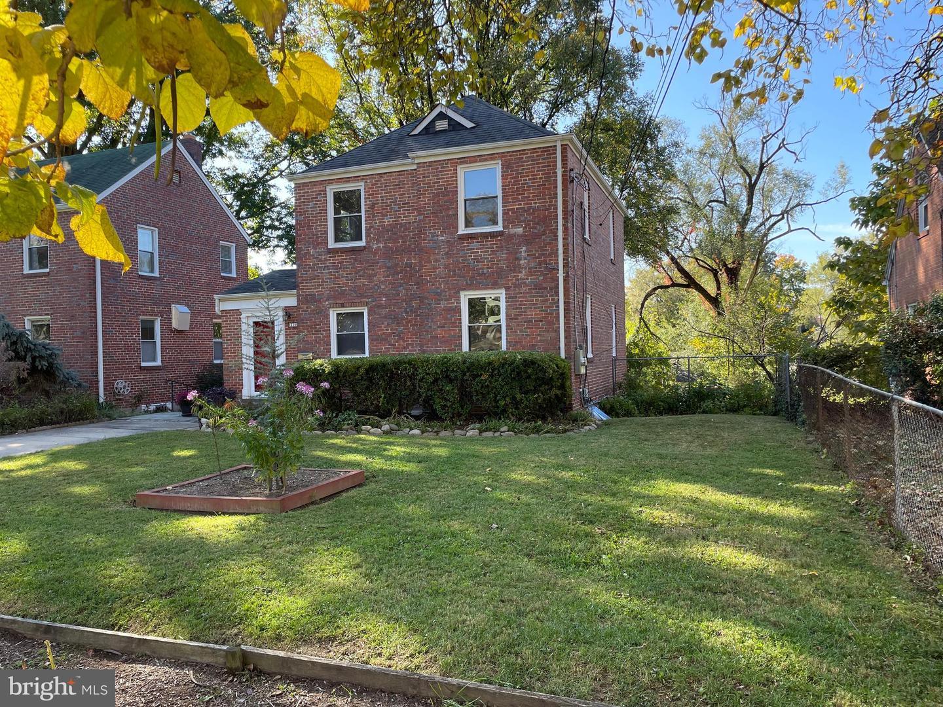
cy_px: 354
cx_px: 472
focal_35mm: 26
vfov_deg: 53.1
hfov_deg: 67.3
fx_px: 708
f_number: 1.6
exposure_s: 1/438
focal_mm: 4.2
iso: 50
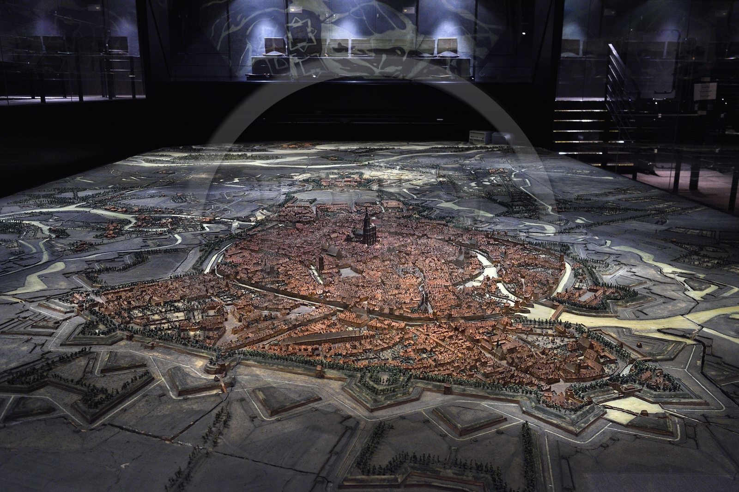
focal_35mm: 32
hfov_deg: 58.7
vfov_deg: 41.1
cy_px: 246
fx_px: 657
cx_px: 370
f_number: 5
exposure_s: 1/5
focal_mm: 32
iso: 3200
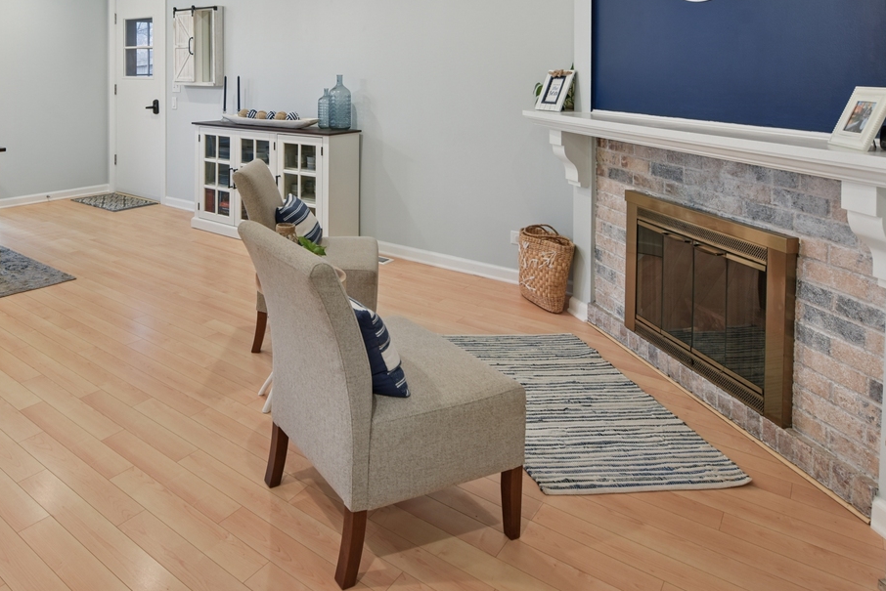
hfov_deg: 68.5
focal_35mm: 25
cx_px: 264
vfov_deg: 47.5
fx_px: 616
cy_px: 91
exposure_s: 1/15
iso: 400
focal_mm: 14
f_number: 8
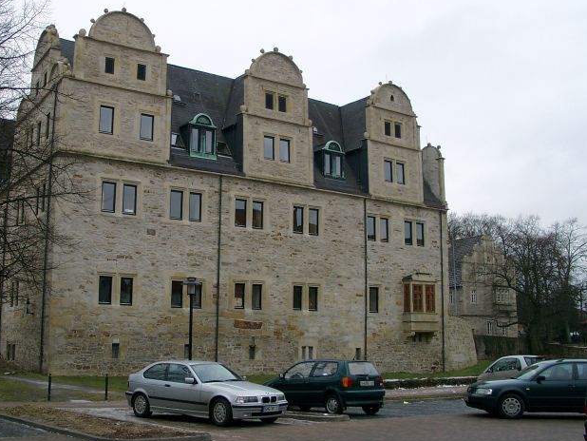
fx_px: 746
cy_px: 175
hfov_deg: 42.7
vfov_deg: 32.8
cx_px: 234
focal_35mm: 44
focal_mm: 7.13
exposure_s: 1/184
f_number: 4
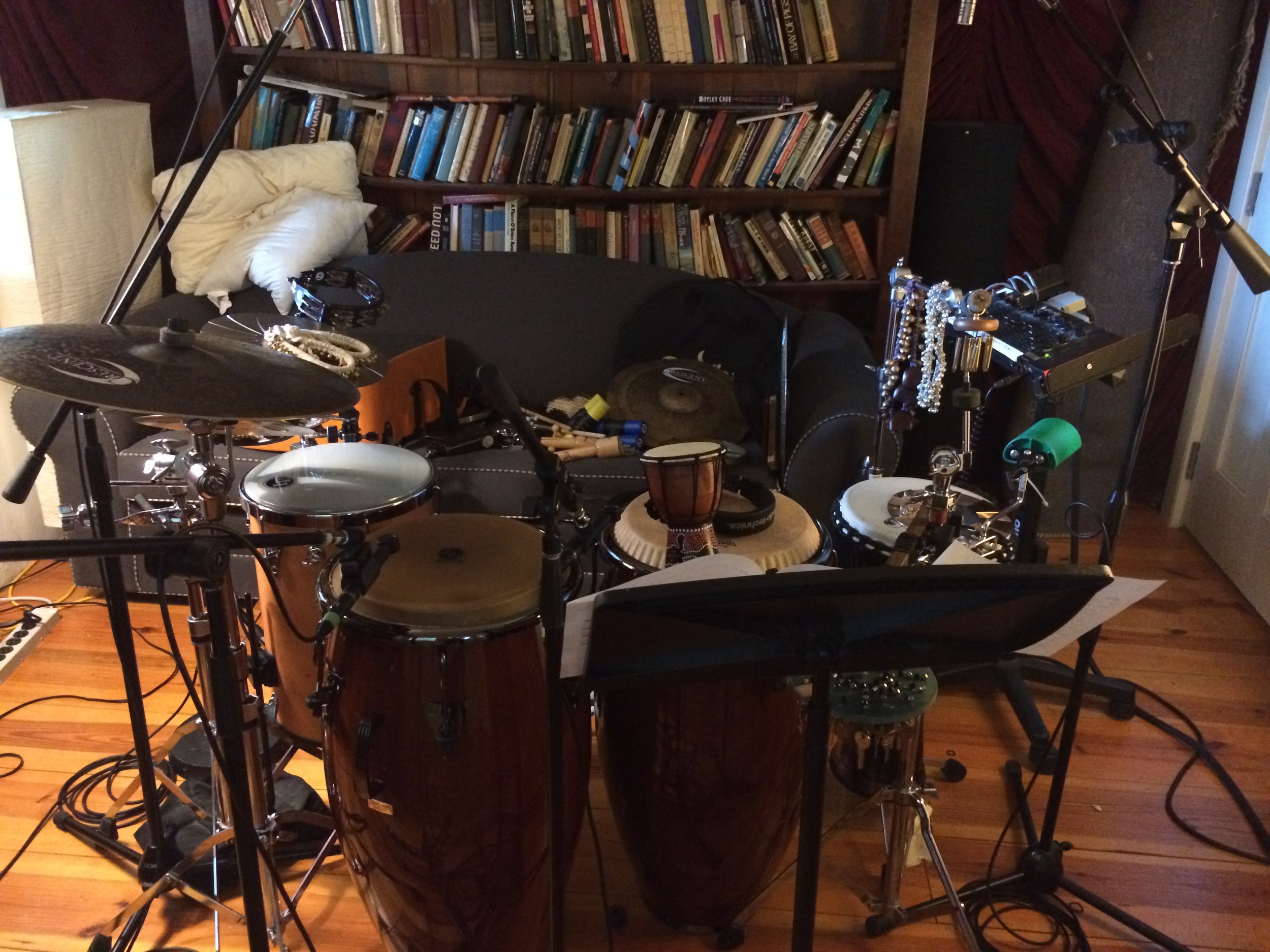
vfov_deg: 46.8
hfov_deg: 60.0
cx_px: 635
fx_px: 1101
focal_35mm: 30
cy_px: 476
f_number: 2.2
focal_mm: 4.12
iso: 500
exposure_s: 1/15
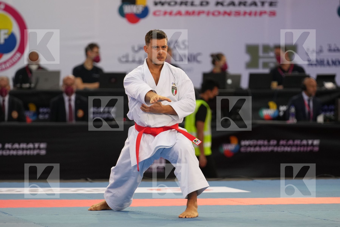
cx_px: 170
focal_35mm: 300
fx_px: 2833
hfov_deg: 6.9
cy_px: 114
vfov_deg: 4.6
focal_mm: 200
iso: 1250
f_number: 2.8
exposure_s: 1/500
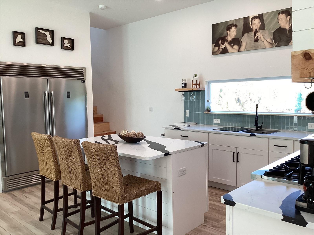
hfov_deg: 58.4
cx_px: 157
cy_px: 118
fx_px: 281
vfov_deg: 45.4
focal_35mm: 31
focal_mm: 3.3
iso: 80
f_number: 2.4
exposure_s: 1/120
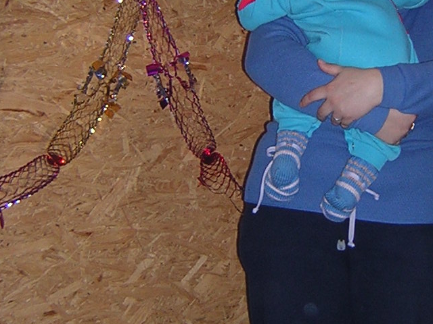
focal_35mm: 90
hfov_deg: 21.6
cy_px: 153
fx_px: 1126
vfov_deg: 16.4
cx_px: 329
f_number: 2.6
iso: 149
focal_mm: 4.7
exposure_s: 1/60.1
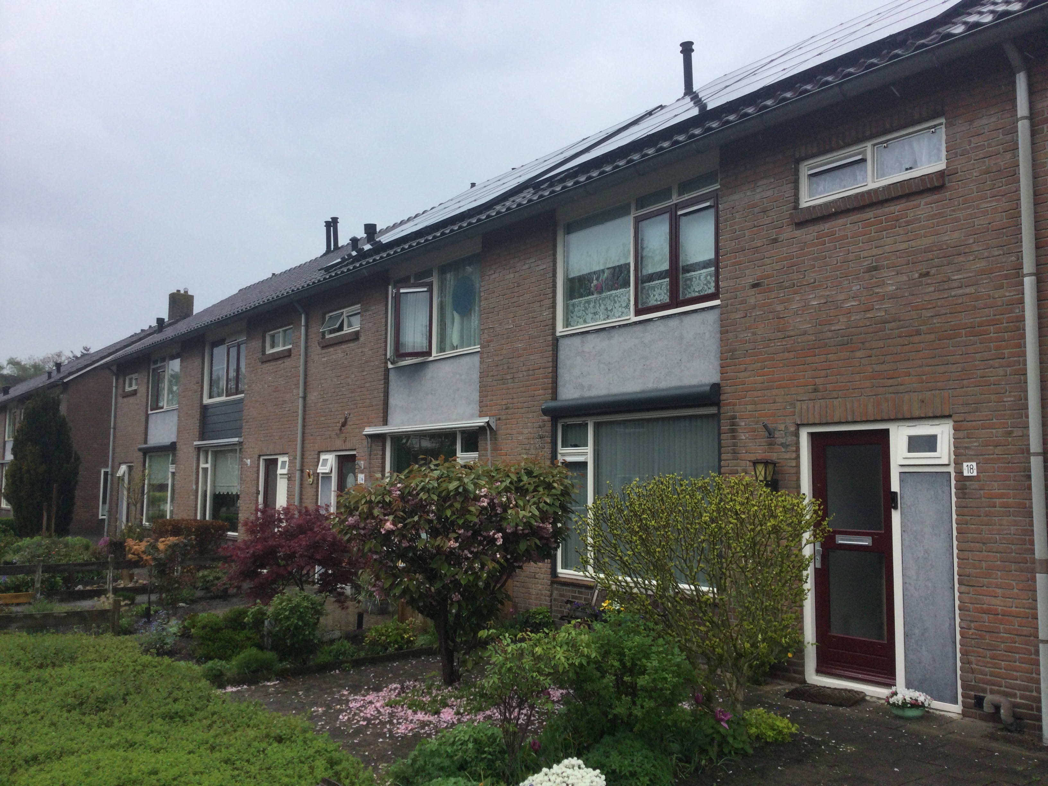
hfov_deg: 58.4
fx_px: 939
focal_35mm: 31
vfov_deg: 45.4
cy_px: 393
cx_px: 524
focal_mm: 3.3
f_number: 2.4
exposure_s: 1/512
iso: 25
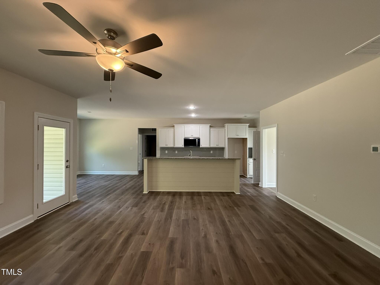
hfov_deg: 102.1
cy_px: 142
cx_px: 190
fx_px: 154
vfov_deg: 85.7
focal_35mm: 14
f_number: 2.2
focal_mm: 2.22
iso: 320
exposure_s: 1/120
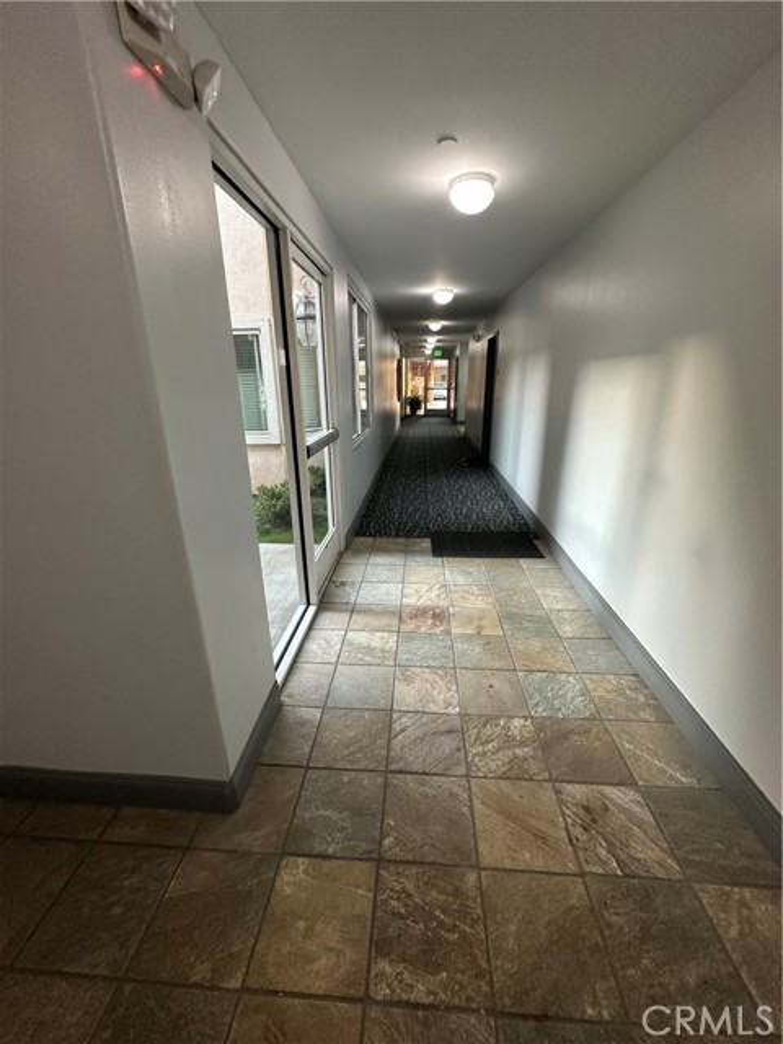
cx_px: 392
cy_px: 522
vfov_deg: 102.1
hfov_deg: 85.7
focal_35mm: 14
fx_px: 422
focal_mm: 2.22
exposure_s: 1/60
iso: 250
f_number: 2.2
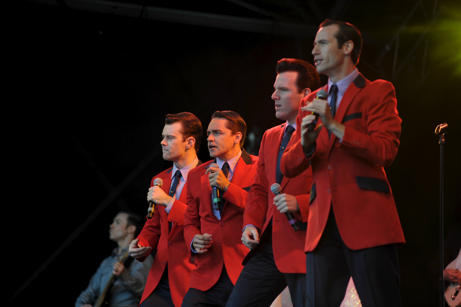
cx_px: 230
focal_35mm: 185
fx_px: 2367
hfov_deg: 11.1
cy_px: 154
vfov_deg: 7.4
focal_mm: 185
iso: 400
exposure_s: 1/800
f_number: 2.8
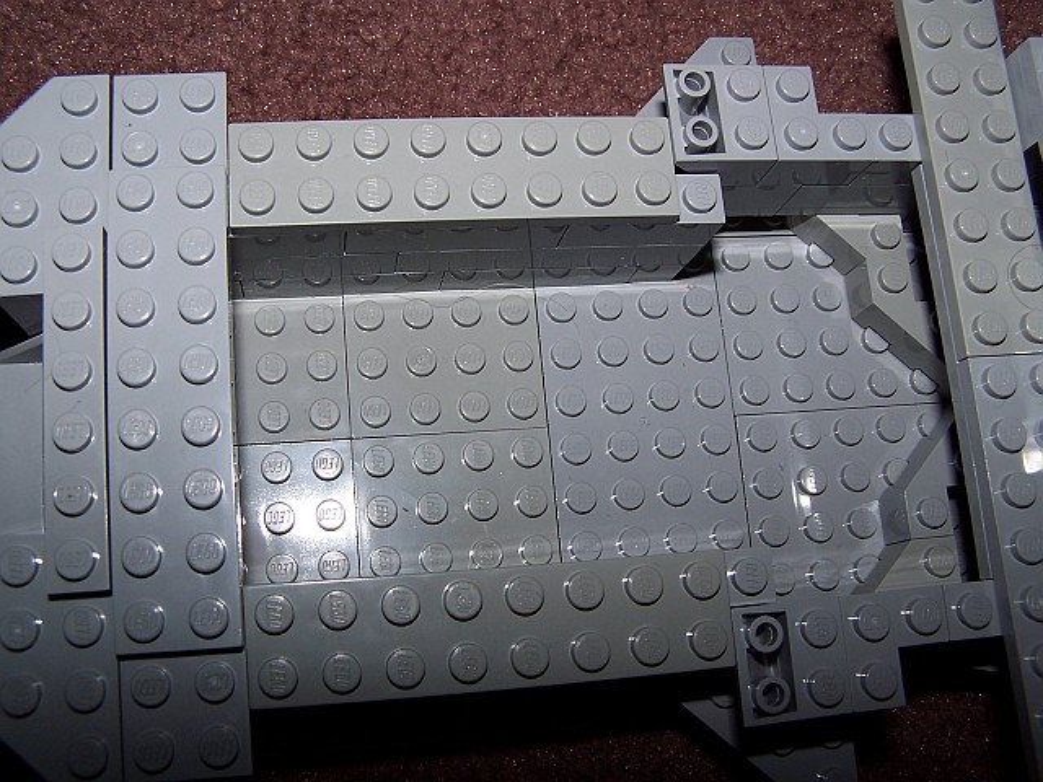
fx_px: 1145
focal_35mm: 38
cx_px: 522
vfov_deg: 37.7
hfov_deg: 49.0
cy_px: 391
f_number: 5
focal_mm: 6.3
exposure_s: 1/60
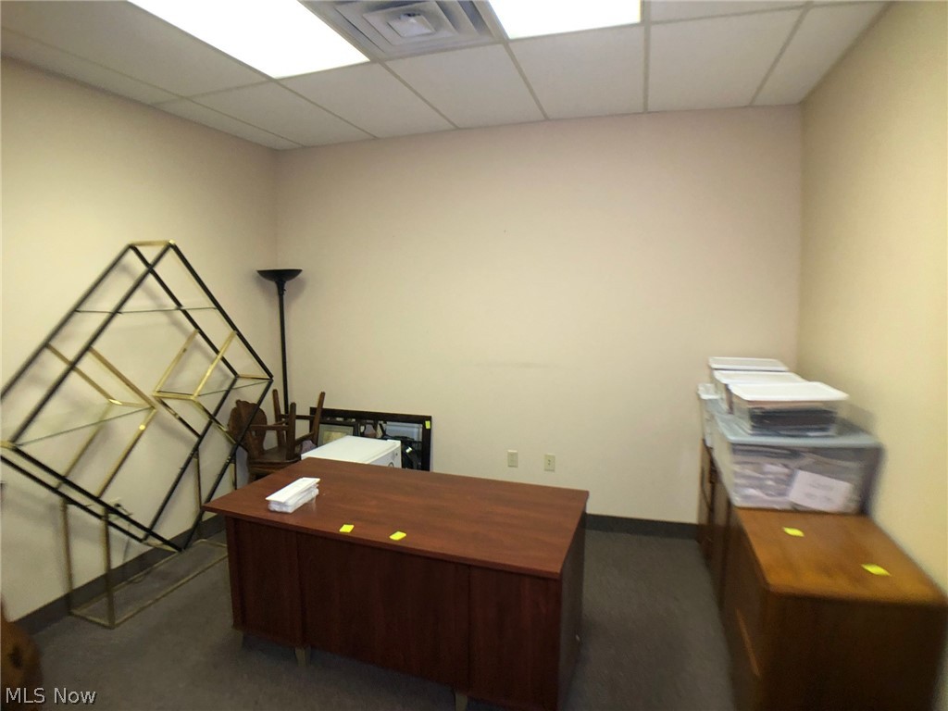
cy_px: 356
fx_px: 767
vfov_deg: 49.7
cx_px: 474
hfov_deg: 63.4
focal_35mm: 28
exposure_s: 1/15
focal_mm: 3.99
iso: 80
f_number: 1.8
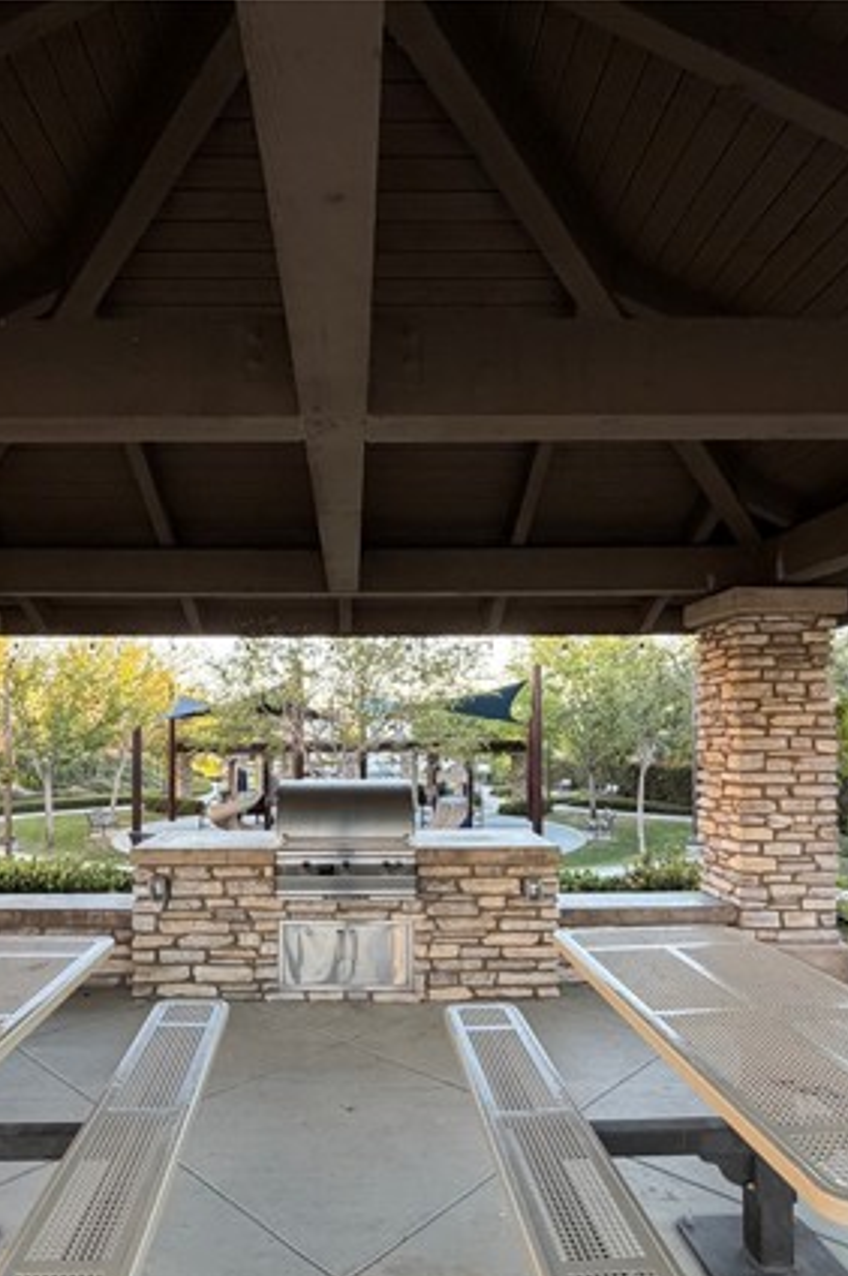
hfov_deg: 56.9
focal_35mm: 22
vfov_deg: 78.3
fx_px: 779
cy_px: 719
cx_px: 355
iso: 200
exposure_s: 1/121
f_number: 2.2
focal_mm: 2.22
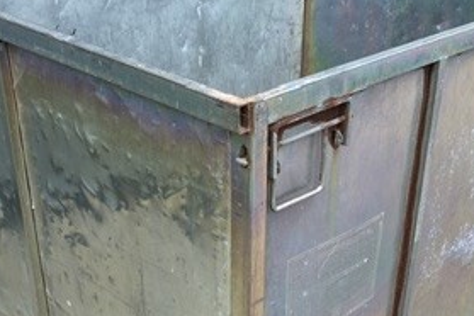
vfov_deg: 21.4
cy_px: 294
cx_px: 309
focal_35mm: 62
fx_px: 816
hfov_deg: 32.2
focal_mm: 4.25
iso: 32
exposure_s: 1/519
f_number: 1.8
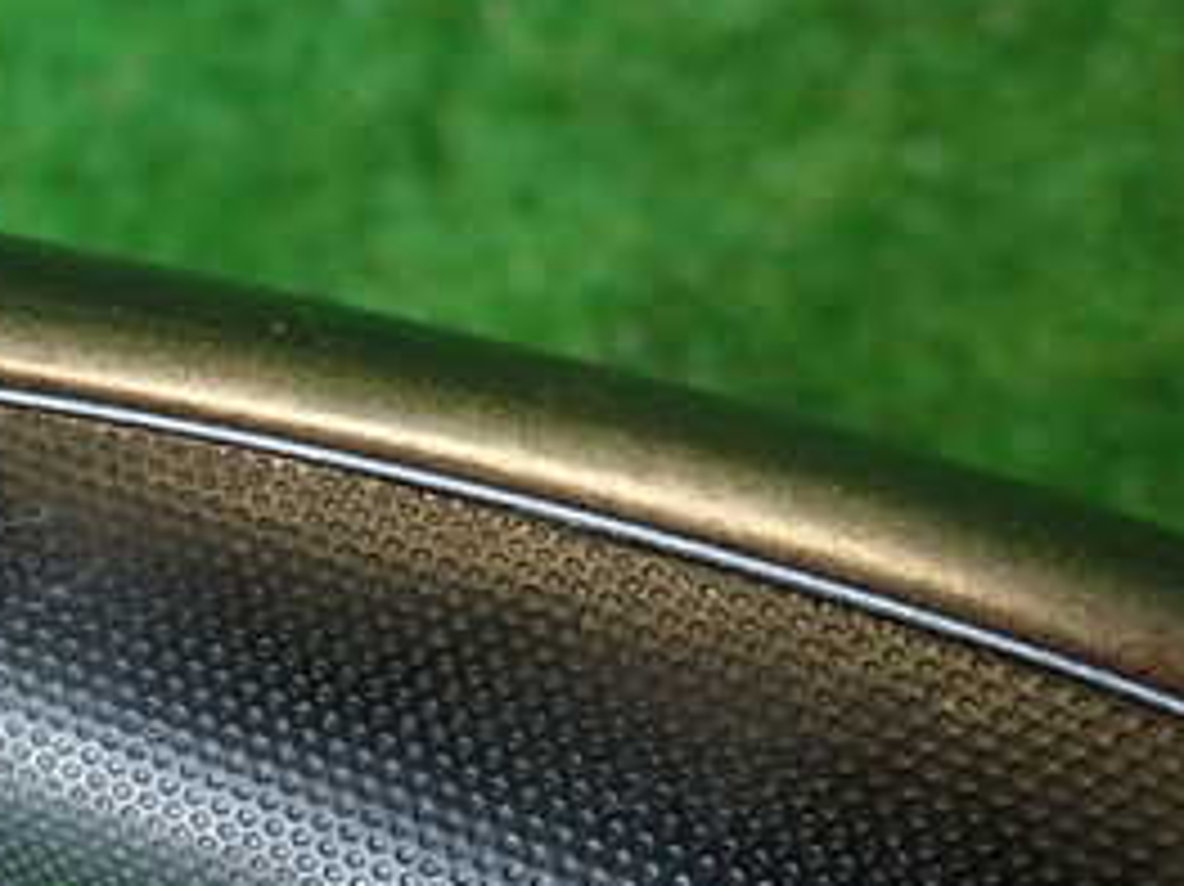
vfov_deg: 25.6
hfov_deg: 30.6
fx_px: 1949
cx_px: -86
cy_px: 562
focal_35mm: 57
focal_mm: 4.5
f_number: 2
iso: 200
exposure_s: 1/40
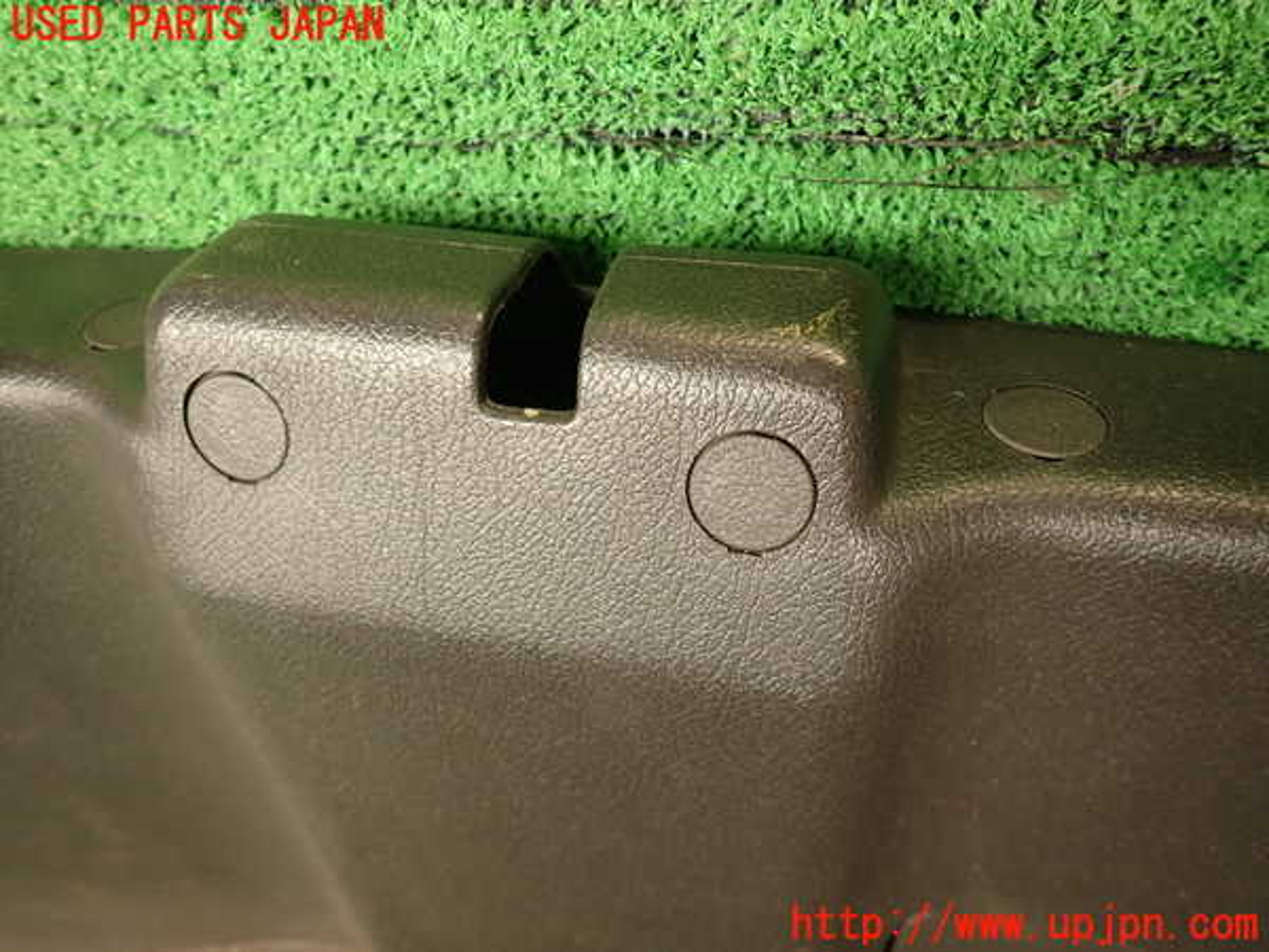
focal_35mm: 25
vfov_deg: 54.9
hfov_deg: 69.4
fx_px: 916
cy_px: 476
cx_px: 634
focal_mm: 4.5
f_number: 2
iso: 100
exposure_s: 1/60
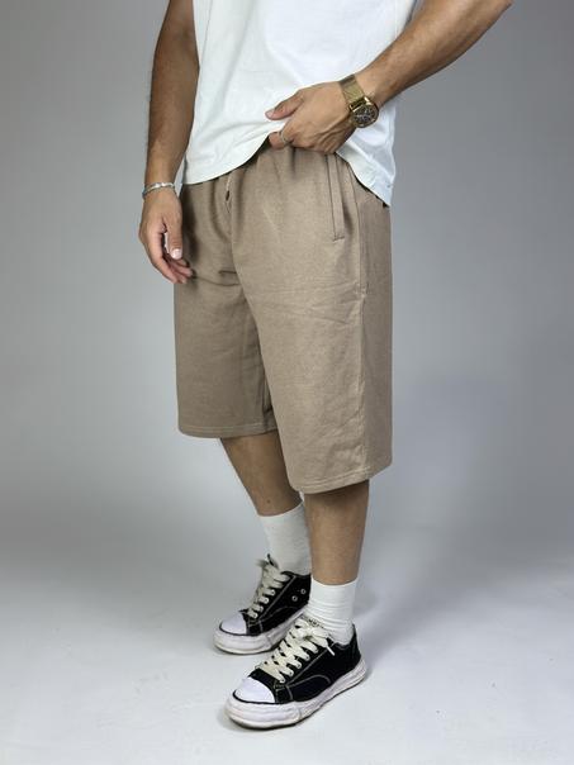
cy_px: 382
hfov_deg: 30.3
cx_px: 287
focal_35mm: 48
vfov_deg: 39.7
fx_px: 1061
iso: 80
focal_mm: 6.86
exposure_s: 1/291
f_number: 1.78
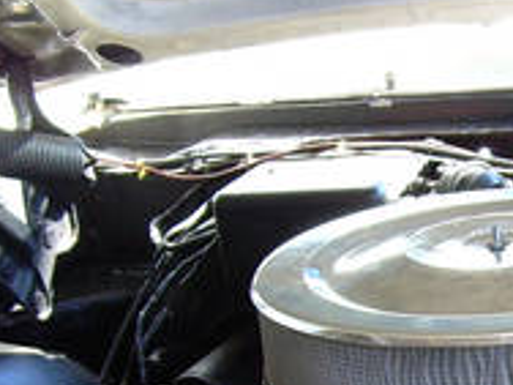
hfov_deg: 15.8
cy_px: 380
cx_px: 570
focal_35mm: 121
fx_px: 1793
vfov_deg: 12.1
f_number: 2.8
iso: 50
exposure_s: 1/65.4
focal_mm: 6.3
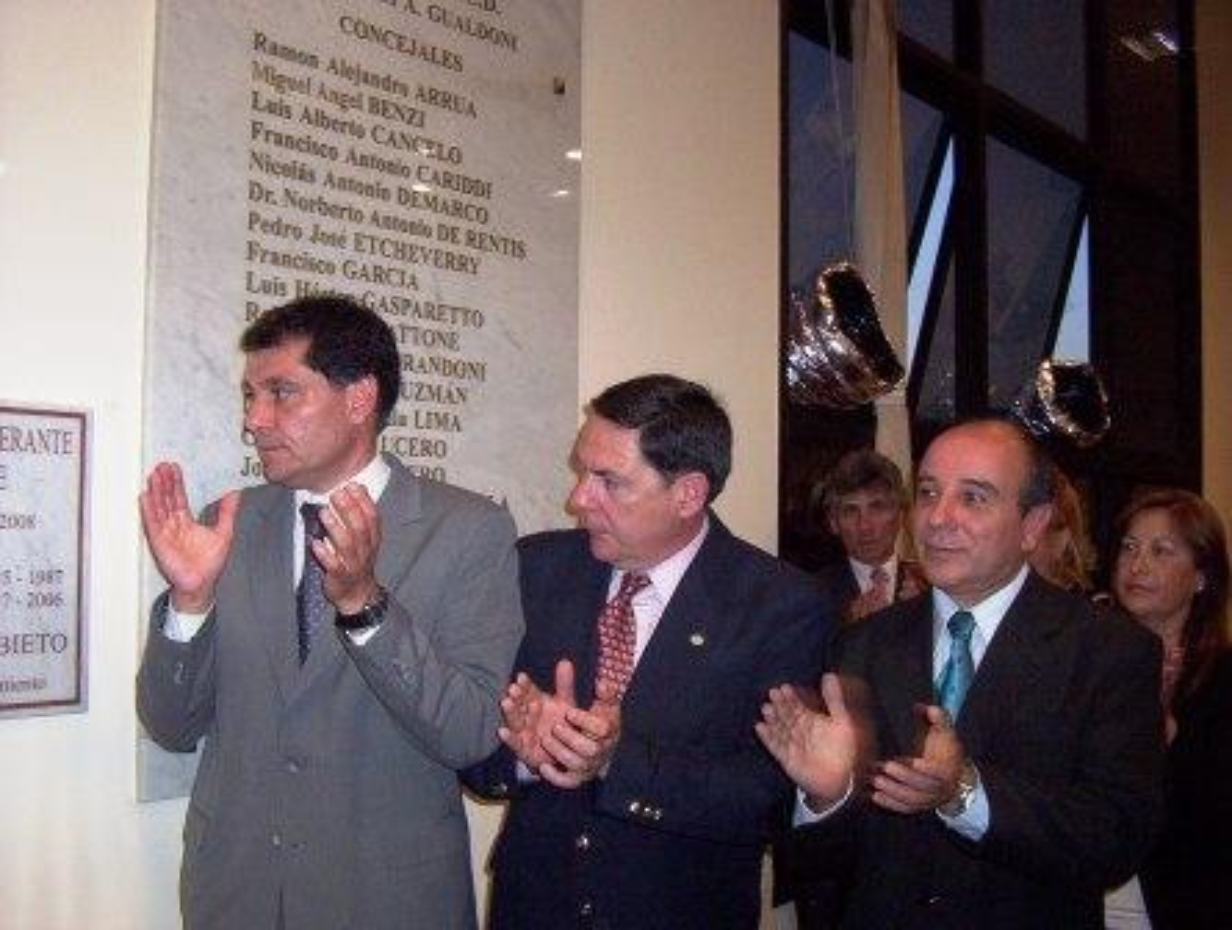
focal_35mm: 39
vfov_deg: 37.0
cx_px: 616
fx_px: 1391
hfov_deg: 47.8
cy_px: 465
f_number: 3.84
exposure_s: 1/60
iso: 140
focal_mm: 5.26
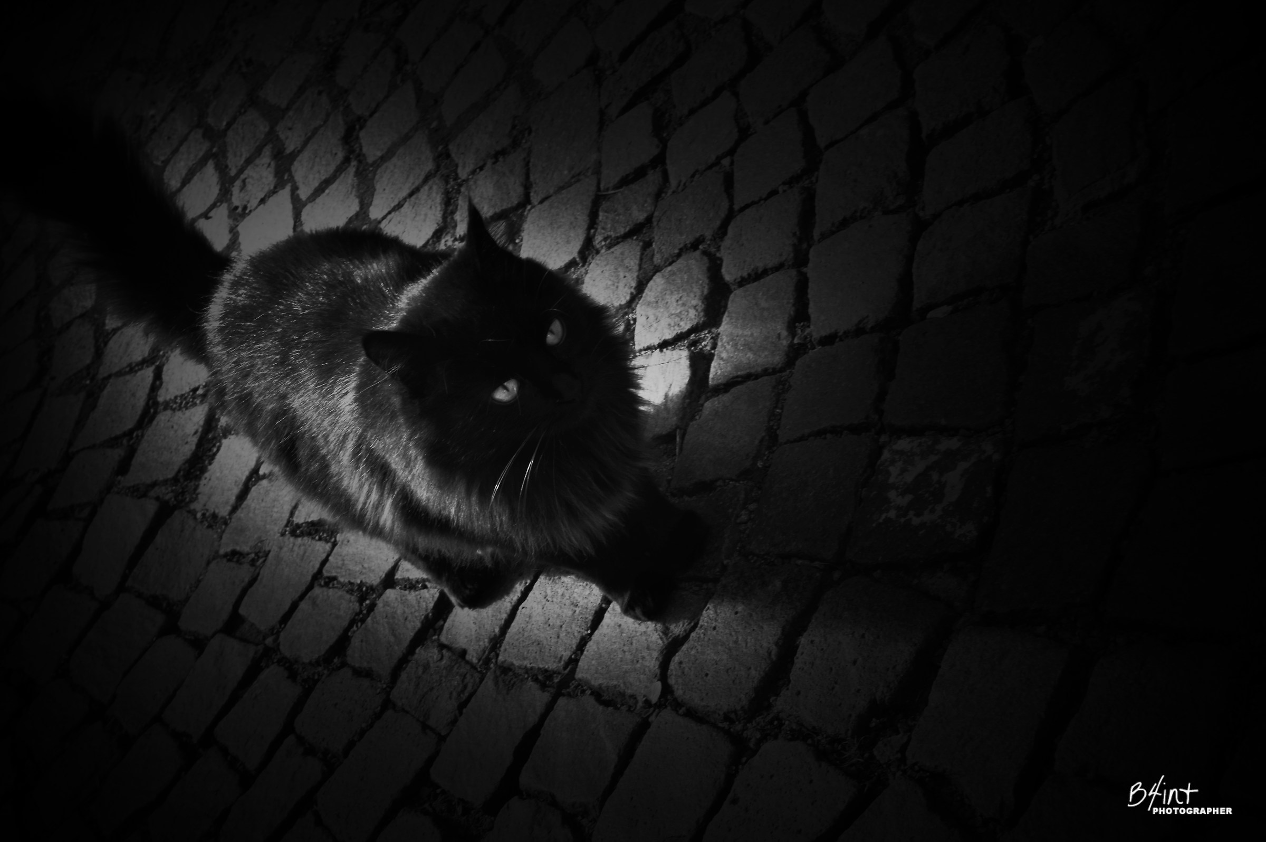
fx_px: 1844
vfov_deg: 25.7
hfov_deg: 37.9
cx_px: 633
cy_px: 421
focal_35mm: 52
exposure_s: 1/100
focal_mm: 35
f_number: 14
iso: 400
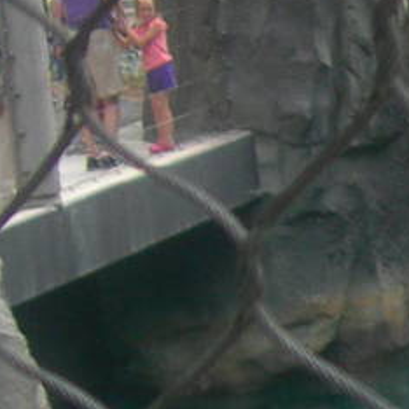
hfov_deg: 7.1
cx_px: 1047
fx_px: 3075
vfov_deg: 7.4
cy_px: 675
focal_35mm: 230
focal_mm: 7.8
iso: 50
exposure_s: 1/288
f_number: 2.8
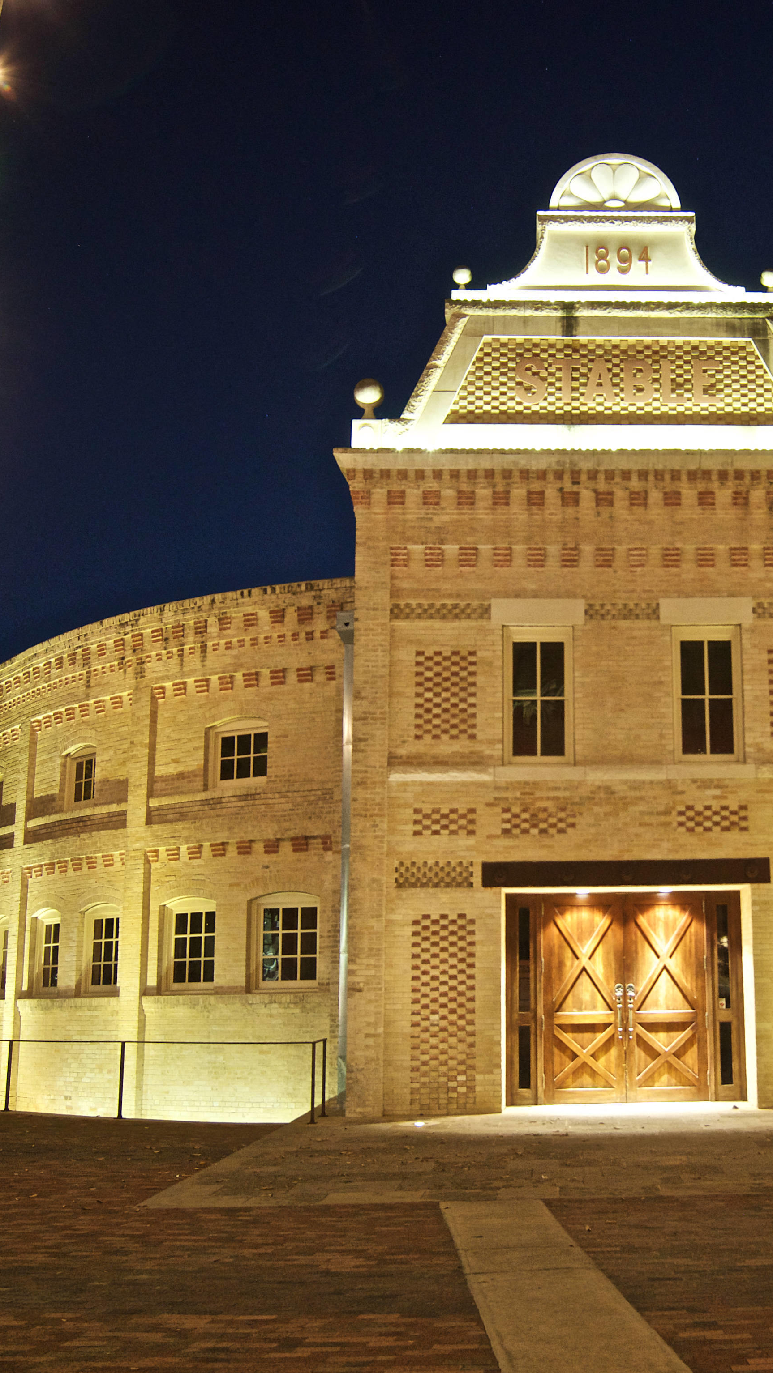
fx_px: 1457
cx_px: 621
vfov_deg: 50.5
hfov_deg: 29.0
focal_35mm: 40
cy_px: 718
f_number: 5.6
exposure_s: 1
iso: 800
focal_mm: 16
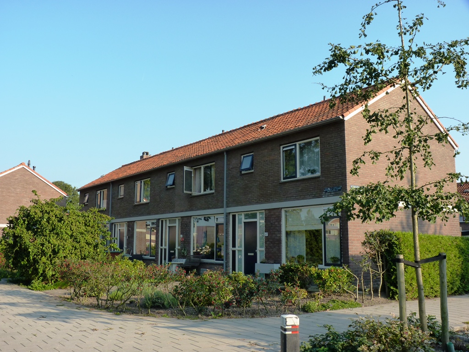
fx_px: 461
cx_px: 234
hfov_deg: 54.0
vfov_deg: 41.8
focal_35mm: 34
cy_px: 176
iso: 125
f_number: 4
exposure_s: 1/250
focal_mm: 6
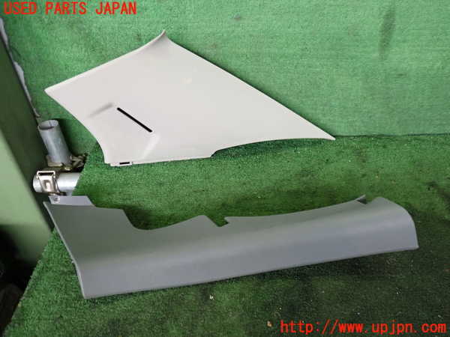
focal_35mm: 30
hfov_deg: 60.0
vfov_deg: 46.8
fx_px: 390
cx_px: 225
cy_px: 168
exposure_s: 1/30
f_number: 2.3
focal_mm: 5.4
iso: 200
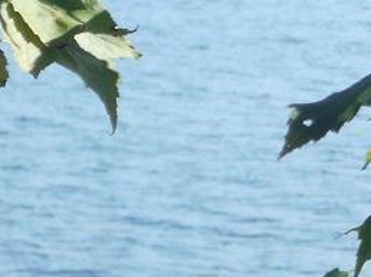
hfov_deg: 5.1
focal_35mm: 380
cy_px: -185
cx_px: 683
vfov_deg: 3.9
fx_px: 4069
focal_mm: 17.6
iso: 80
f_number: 5.5
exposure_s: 1/250
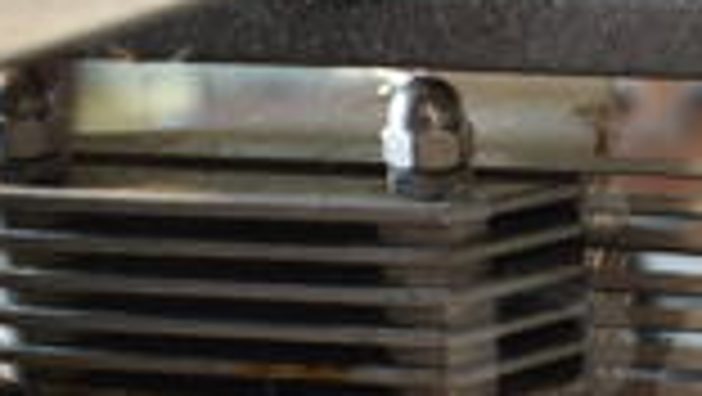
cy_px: 392
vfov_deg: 10.8
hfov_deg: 18.6
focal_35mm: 111
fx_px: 2068
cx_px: 742
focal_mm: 18
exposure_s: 1/30
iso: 560
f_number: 3.5
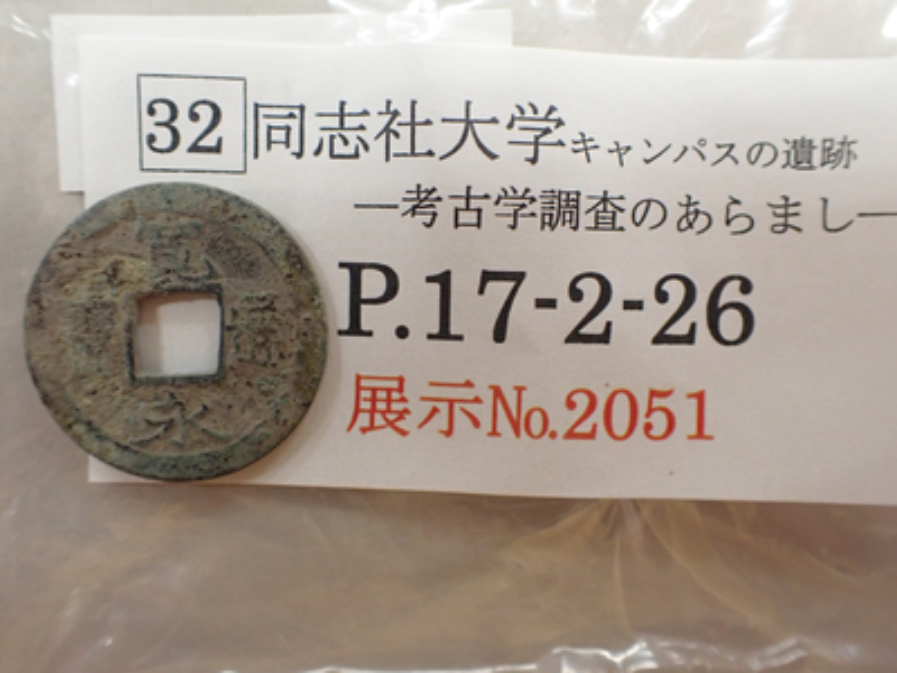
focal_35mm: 30
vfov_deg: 46.8
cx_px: 448
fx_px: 777
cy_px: 336
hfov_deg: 60.0
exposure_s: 1/100
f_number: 2.3
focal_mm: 5.4
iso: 800
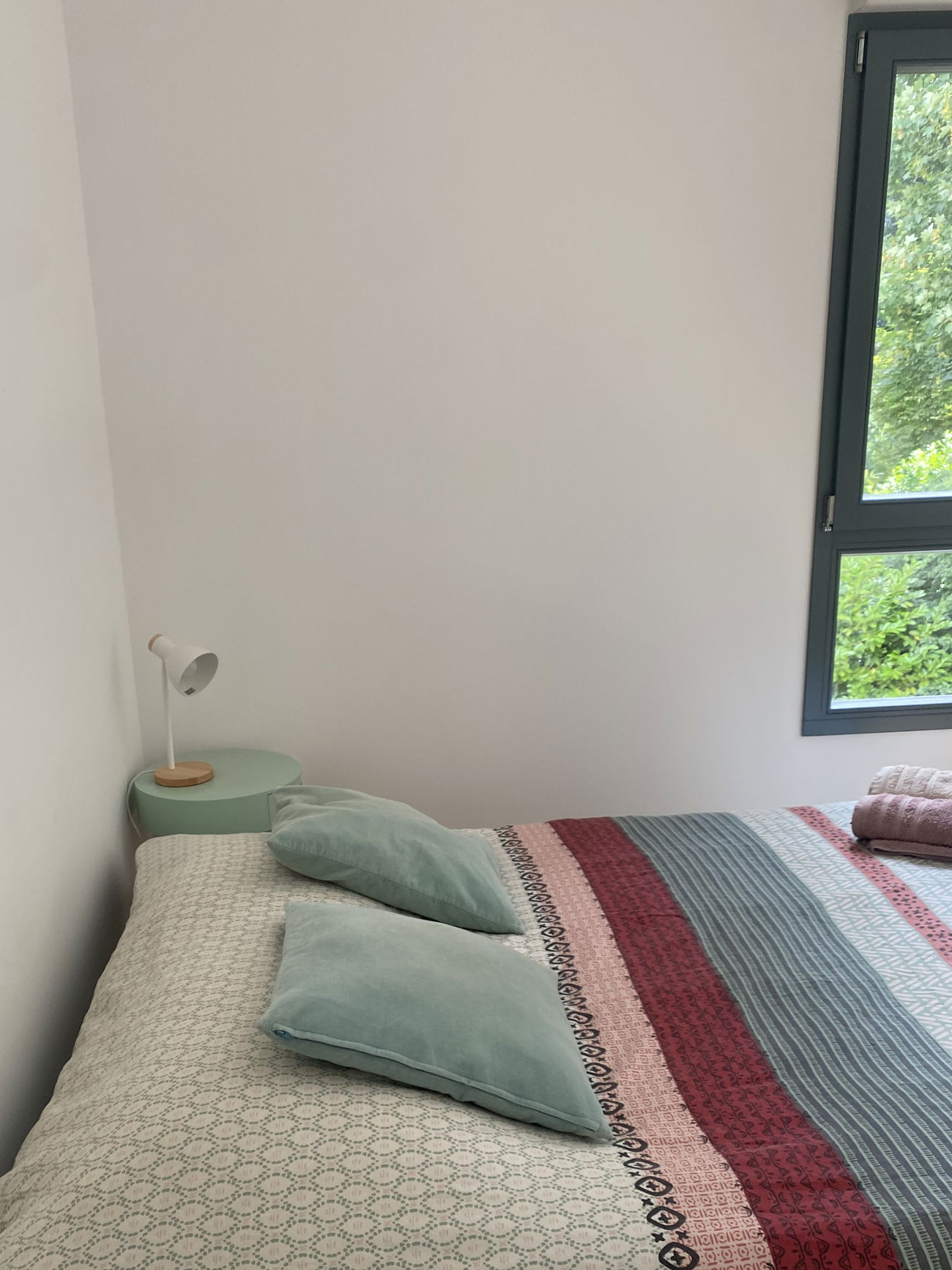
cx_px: 395
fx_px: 1173
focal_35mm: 32
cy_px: 738
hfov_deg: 44.0
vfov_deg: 56.5
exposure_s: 1/121
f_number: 1.8
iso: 100
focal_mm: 4.25
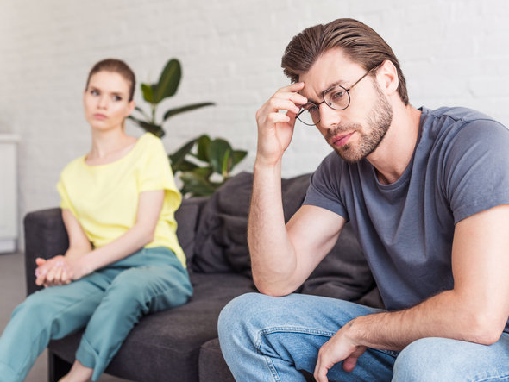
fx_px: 868
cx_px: 276
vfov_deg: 24.8
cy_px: 180
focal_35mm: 59
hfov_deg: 32.7
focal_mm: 50
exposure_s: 1/160
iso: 200
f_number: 3.5
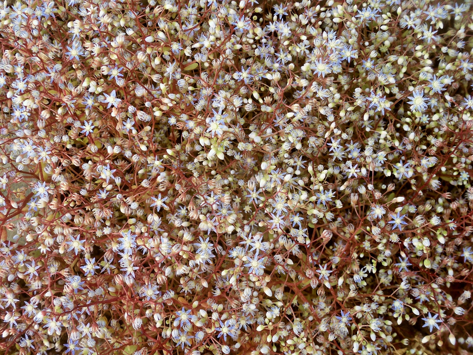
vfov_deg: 32.2
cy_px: 178
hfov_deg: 42.1
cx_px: 236
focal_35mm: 45
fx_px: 615
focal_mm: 6.3
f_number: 3.5
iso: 80
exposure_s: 1/122
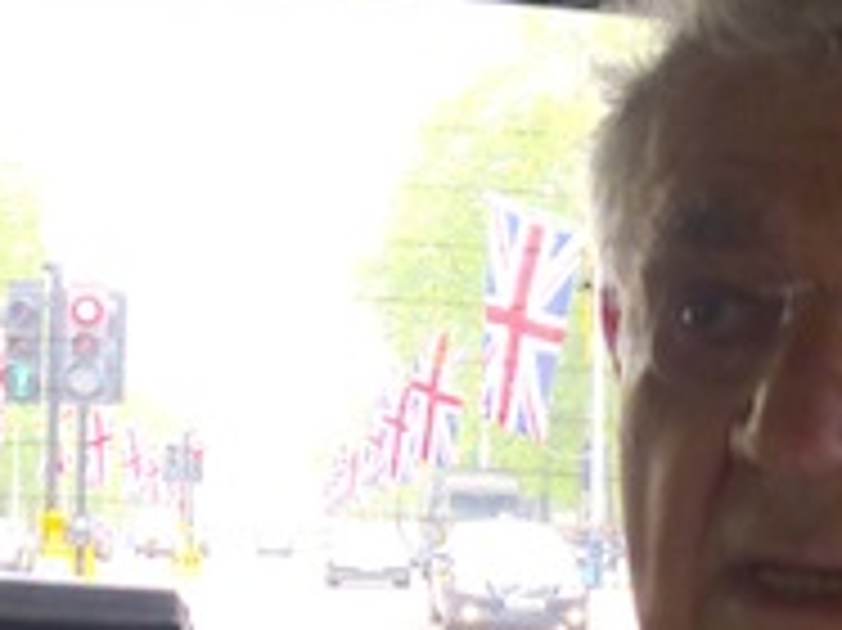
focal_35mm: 107
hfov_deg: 18.3
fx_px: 2601
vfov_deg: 13.8
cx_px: 203
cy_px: 432
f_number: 3.1
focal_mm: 4.5
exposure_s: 1/80
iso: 100
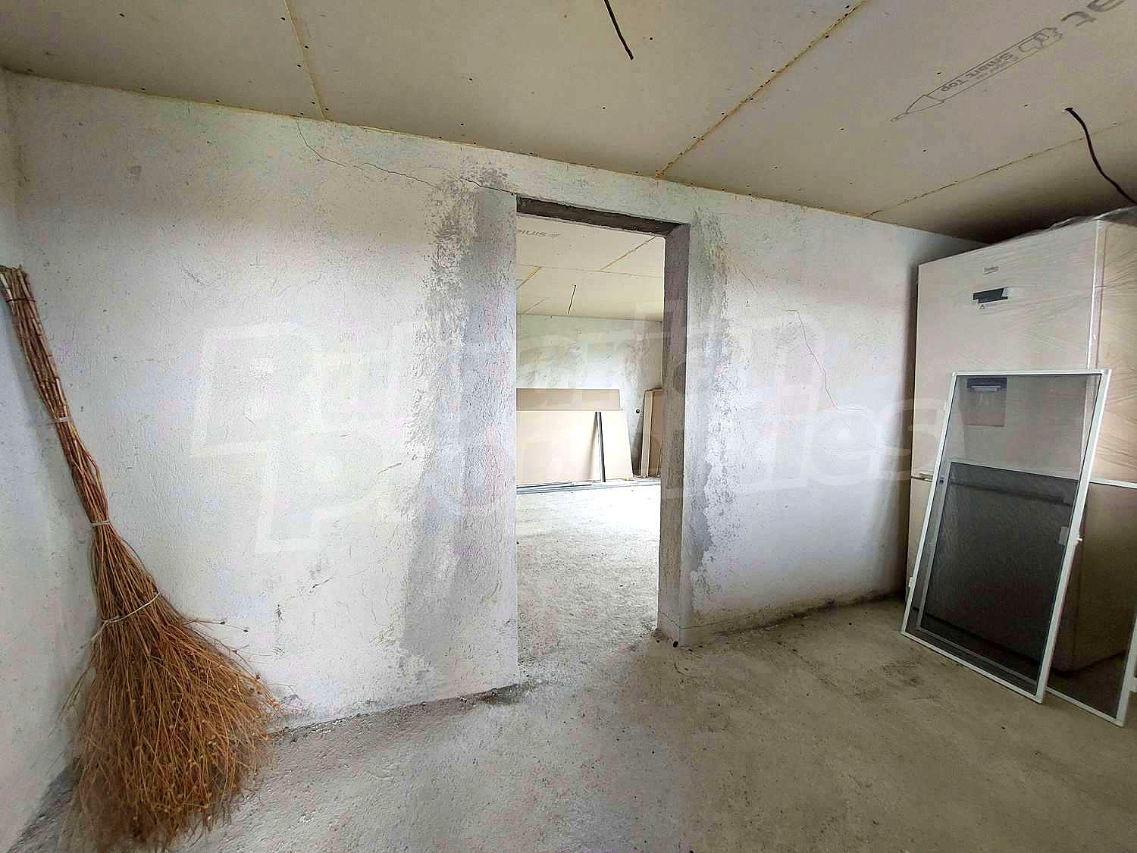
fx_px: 427
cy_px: 426
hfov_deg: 106.2
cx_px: 568
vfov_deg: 89.9
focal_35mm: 13
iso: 80
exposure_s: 1/50
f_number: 2.2
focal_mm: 1.74
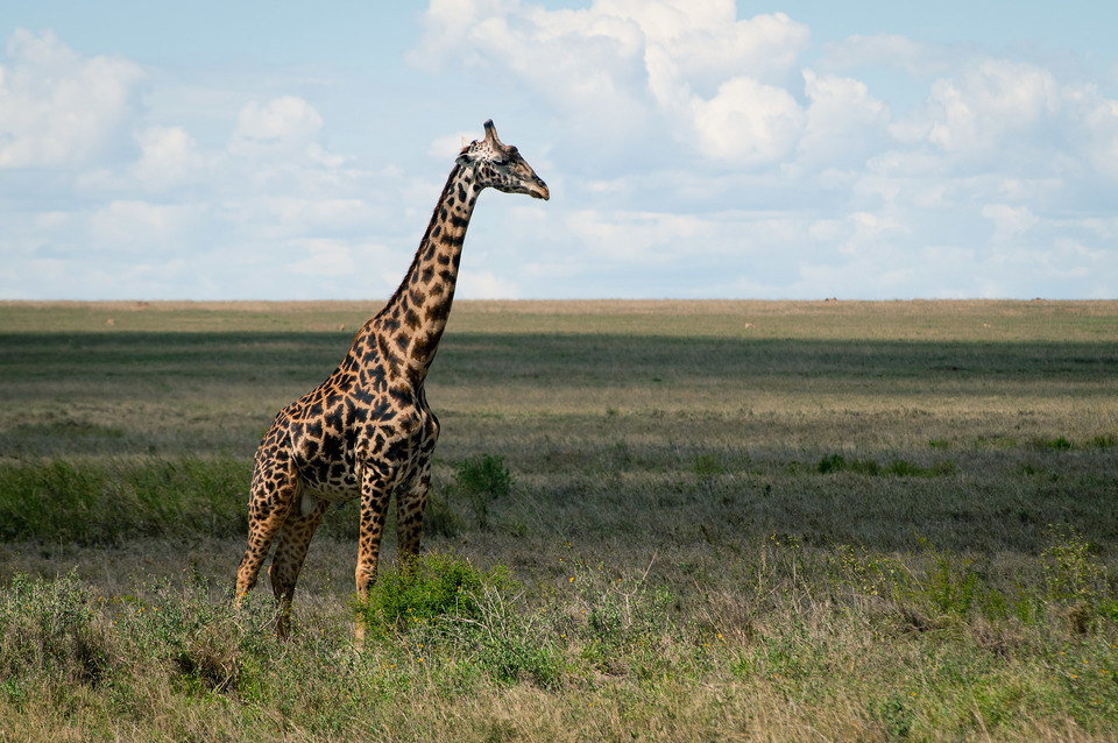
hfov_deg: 6.9
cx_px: 559
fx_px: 9307
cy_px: 372
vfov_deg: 4.6
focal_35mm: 300
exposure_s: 1/1000
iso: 200
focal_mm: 200
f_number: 6.3
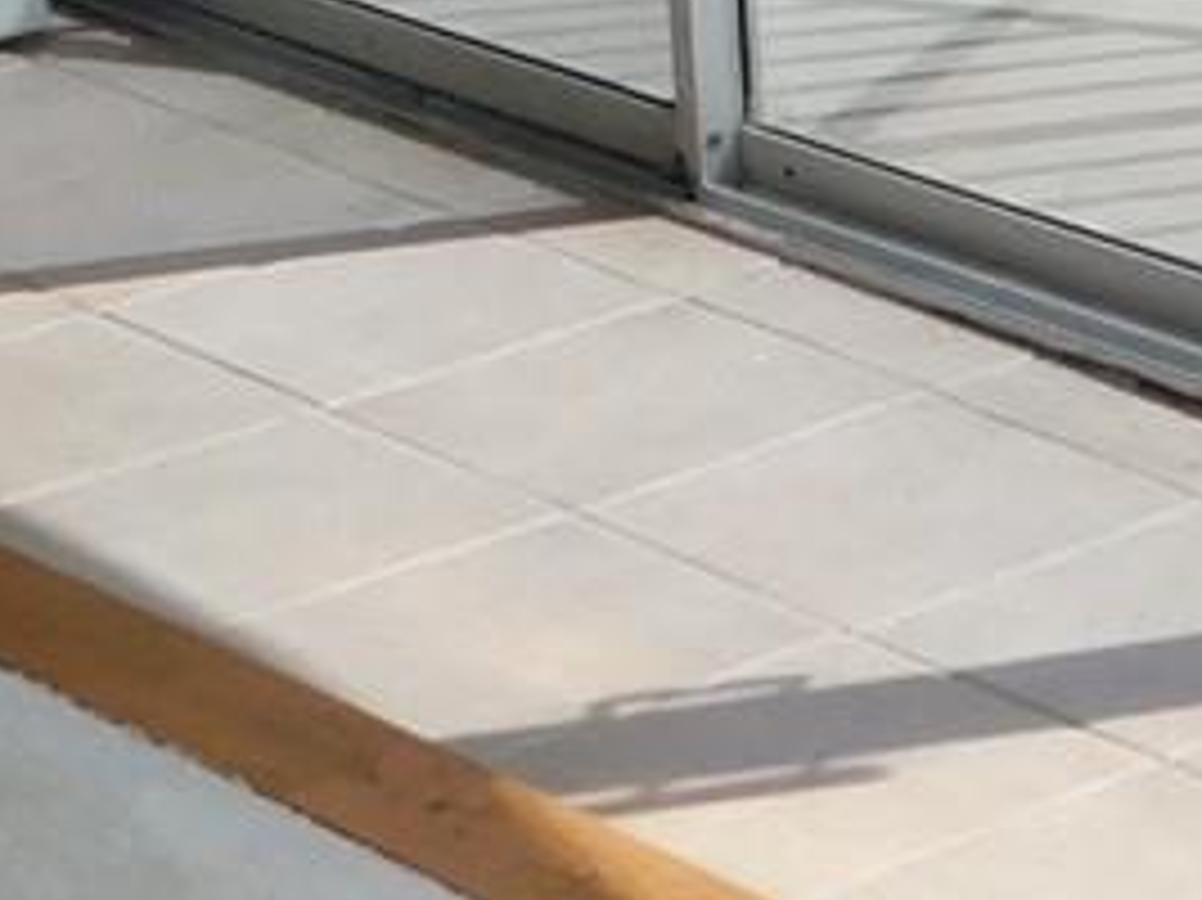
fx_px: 4790
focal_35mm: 138
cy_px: -252
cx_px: 2363
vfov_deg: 10.5
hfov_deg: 12.6
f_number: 3
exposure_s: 1/1000
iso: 125
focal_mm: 4
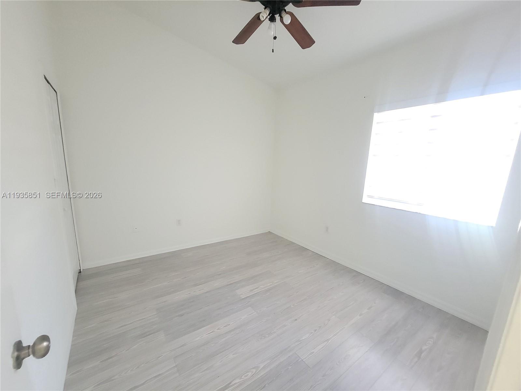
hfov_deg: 106.2
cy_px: 196
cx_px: 260
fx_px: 196
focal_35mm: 13
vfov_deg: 89.9
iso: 800
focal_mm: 2.2
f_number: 2.2
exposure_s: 1/24
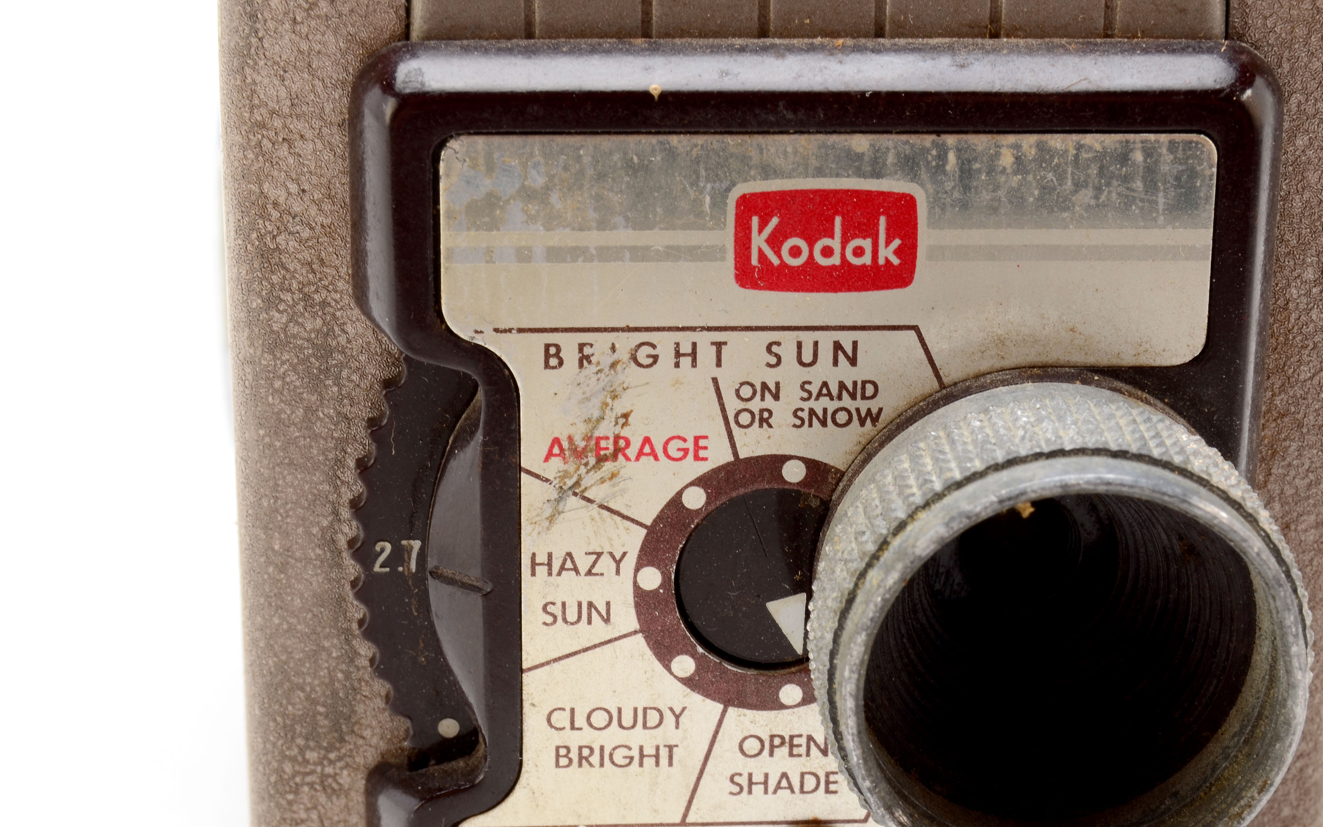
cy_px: 512
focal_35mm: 104
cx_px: 786
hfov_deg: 20.1
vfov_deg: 12.6
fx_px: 3737
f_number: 18
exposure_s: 1/160
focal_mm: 55
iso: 100
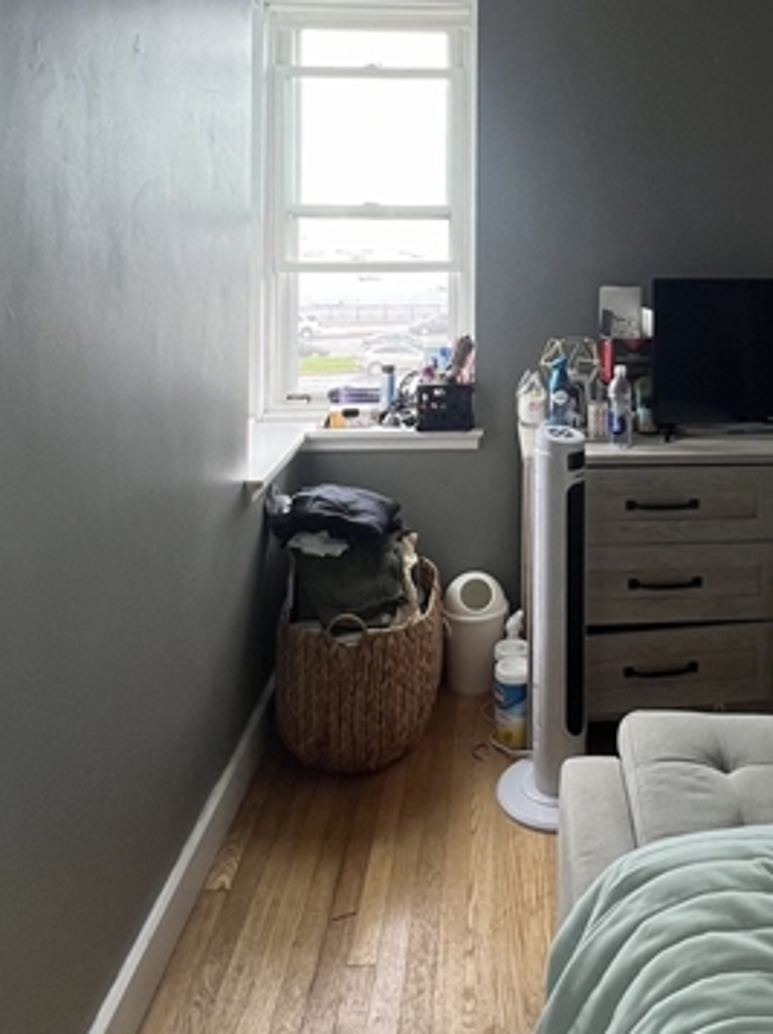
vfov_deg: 59.5
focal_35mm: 28
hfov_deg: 47.9
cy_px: 238
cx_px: 573
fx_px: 835
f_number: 1.8
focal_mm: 1.57
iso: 40
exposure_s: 1/99
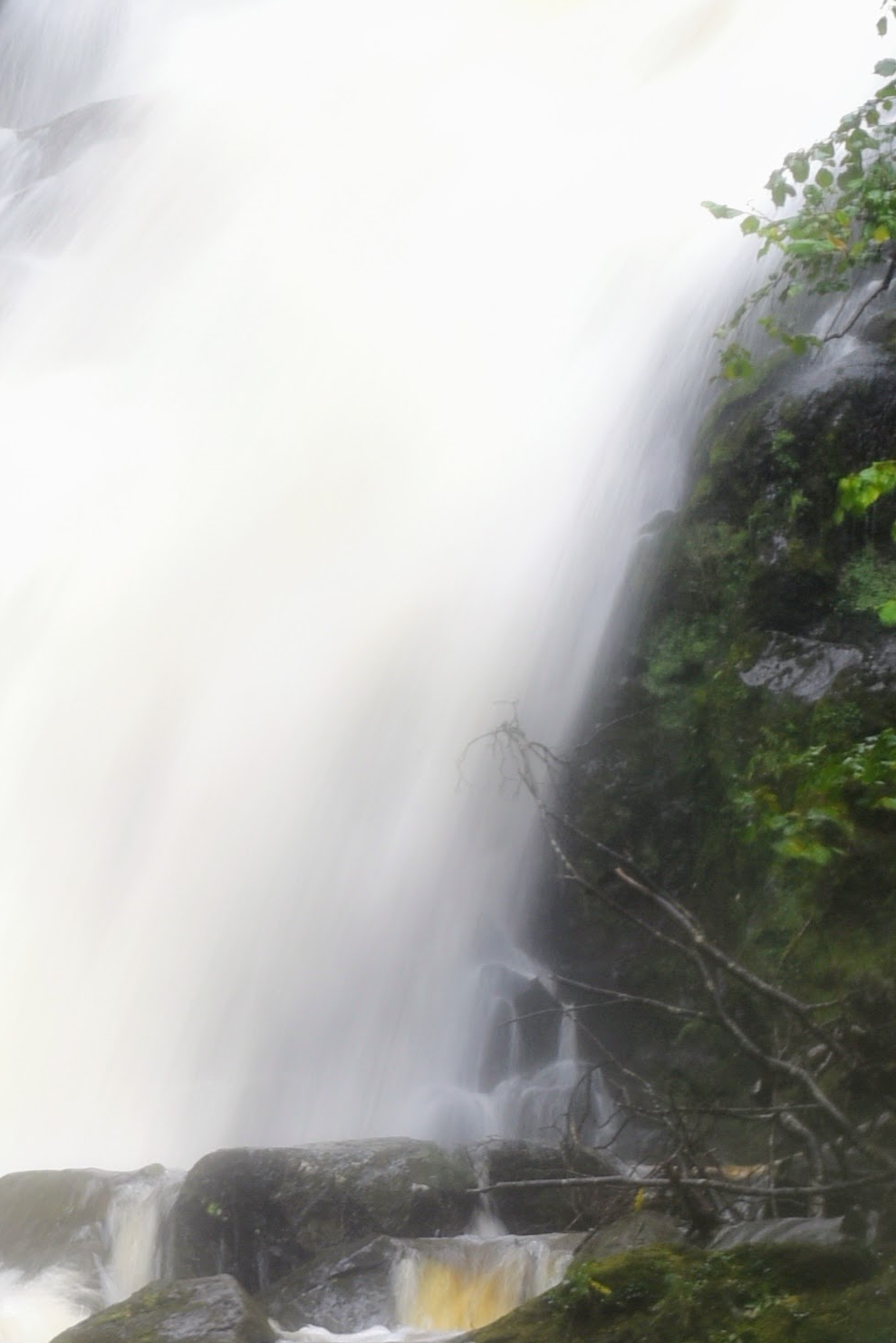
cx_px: -90
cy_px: 594
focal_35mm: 203
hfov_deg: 6.7
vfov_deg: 10.1
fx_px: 7573
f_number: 16
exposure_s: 1/8
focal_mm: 50
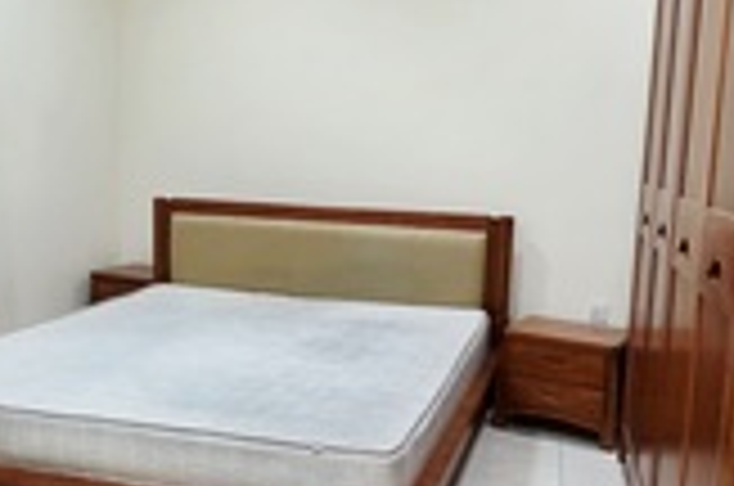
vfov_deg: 34.9
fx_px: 773
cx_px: 358
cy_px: 263
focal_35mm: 38
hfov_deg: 50.8
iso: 160
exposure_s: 1/50.3
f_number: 1.9
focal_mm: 2.2
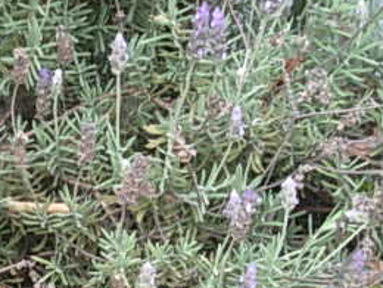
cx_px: 32
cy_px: 179
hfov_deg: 13.7
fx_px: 1582
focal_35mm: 143
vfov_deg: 10.4
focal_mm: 9.5
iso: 50
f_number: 3.3
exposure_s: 1/65.9
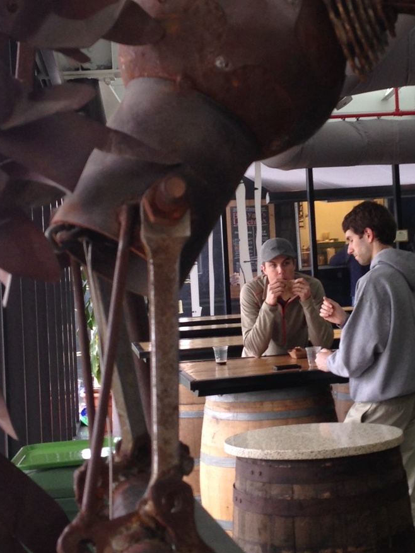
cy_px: 202
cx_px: 286
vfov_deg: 25.3
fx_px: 1231
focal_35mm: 77
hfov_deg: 19.1
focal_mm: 4.12
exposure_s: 1/40
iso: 50
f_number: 2.4
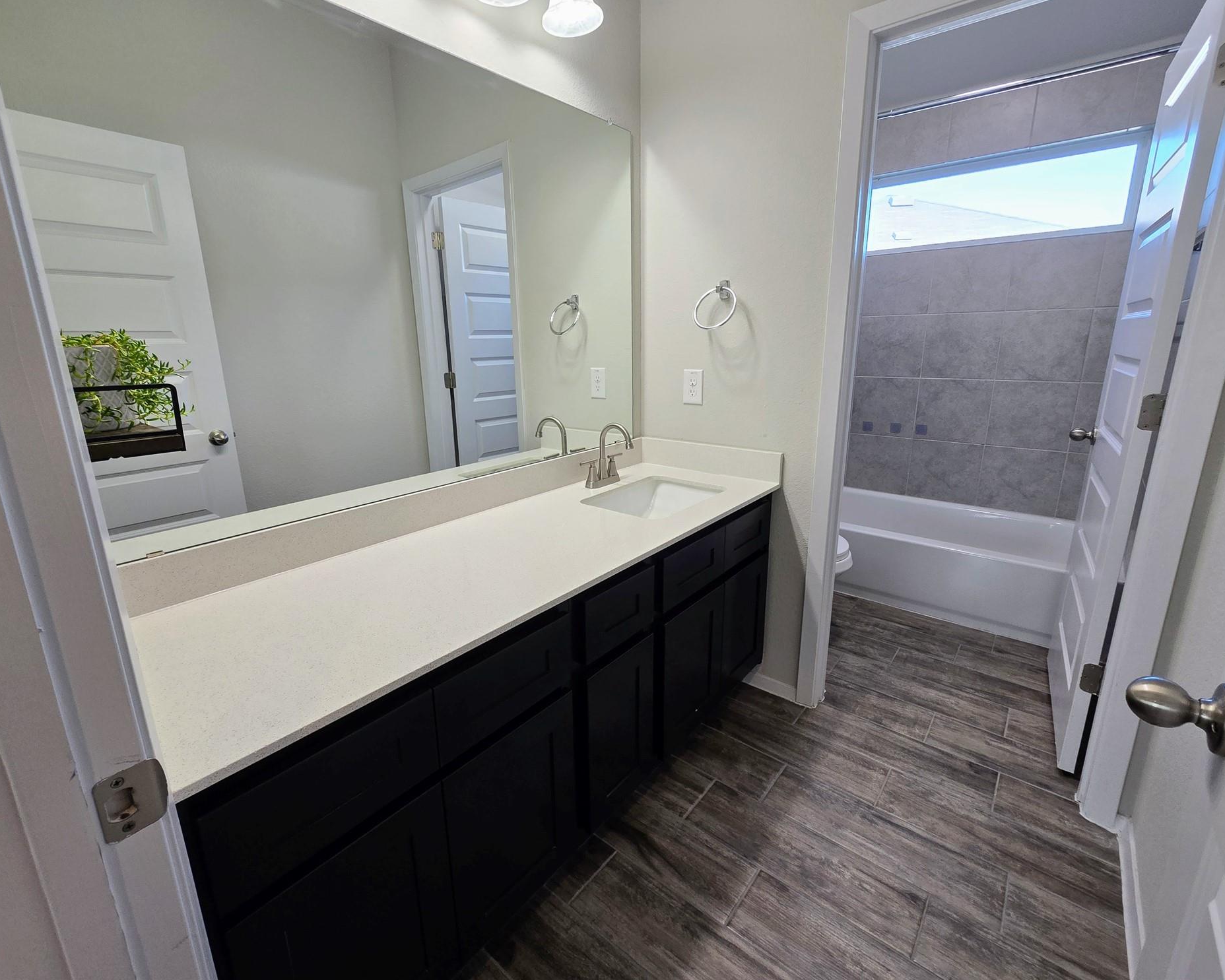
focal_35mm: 14
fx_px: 508
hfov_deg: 100.7
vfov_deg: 88.0
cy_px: 474
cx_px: 599
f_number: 2.2
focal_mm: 2.2
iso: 64
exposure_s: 1/60
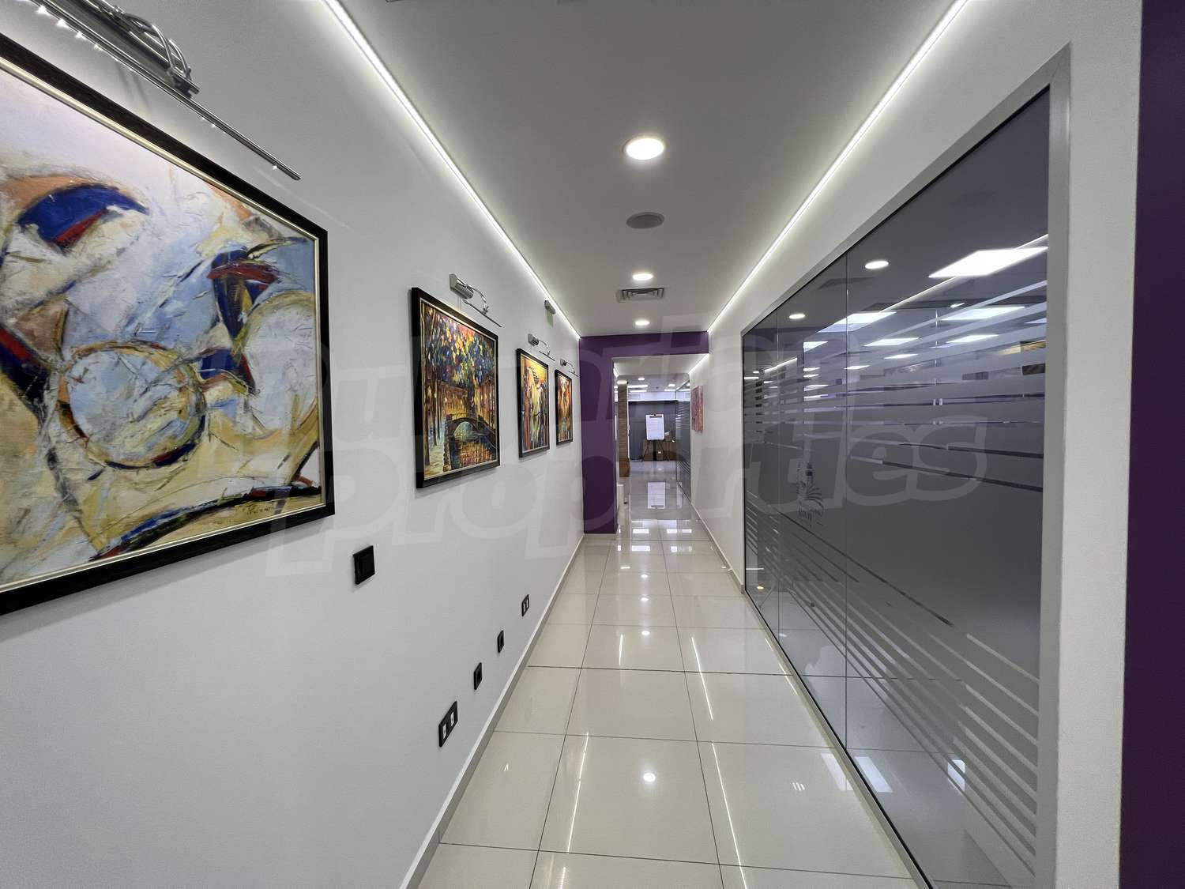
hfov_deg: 106.2
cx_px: 592
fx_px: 445
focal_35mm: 13
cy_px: 444
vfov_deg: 89.9
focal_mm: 1.57
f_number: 1.8
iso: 100
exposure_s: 1/100
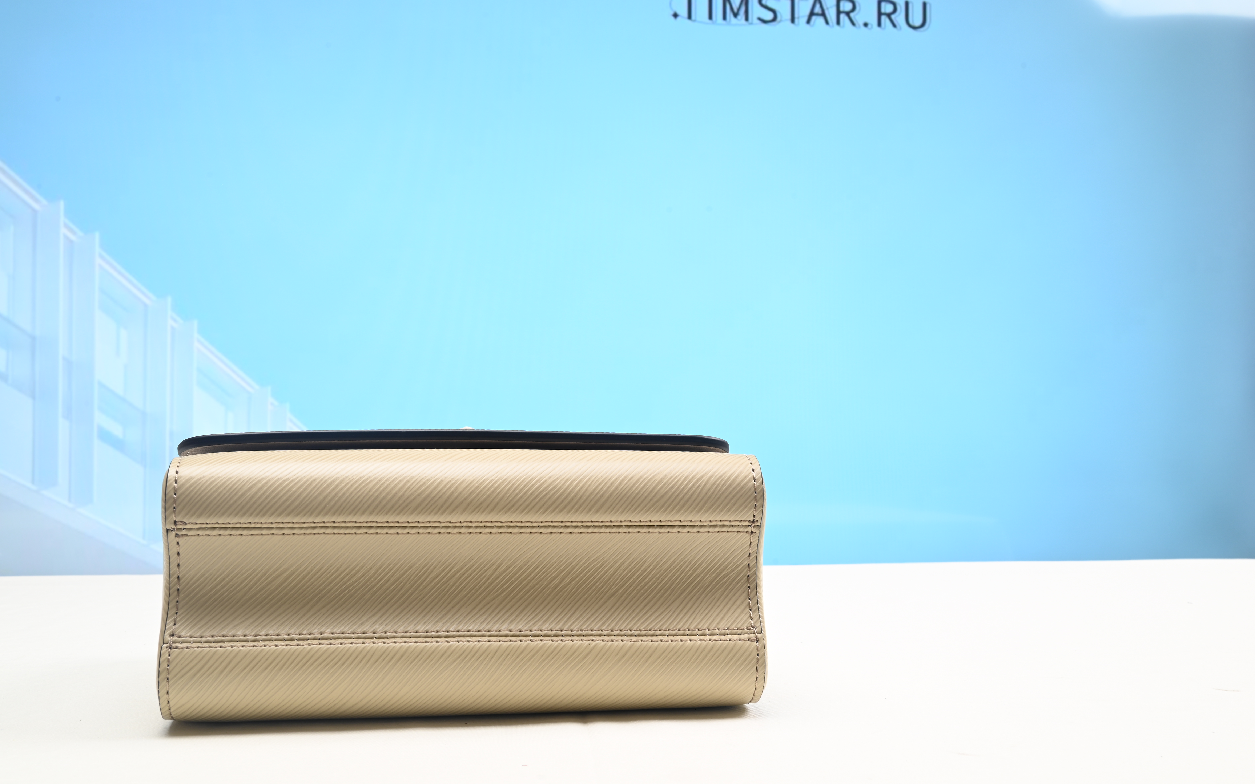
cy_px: 406
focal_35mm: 36
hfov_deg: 54.0
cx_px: 622
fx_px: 1231
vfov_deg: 35.3
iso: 100
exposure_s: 1/1.6
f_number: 16
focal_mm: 35
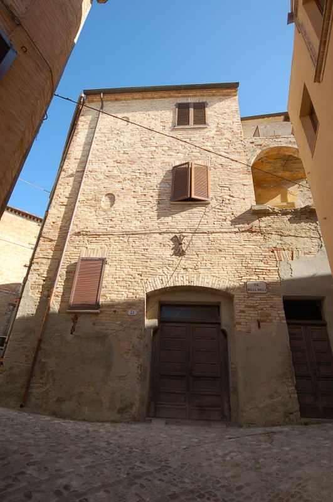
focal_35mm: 18
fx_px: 250
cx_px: 166
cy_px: 251
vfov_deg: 90.1
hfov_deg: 67.2
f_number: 5.6
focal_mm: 12
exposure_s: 1/500
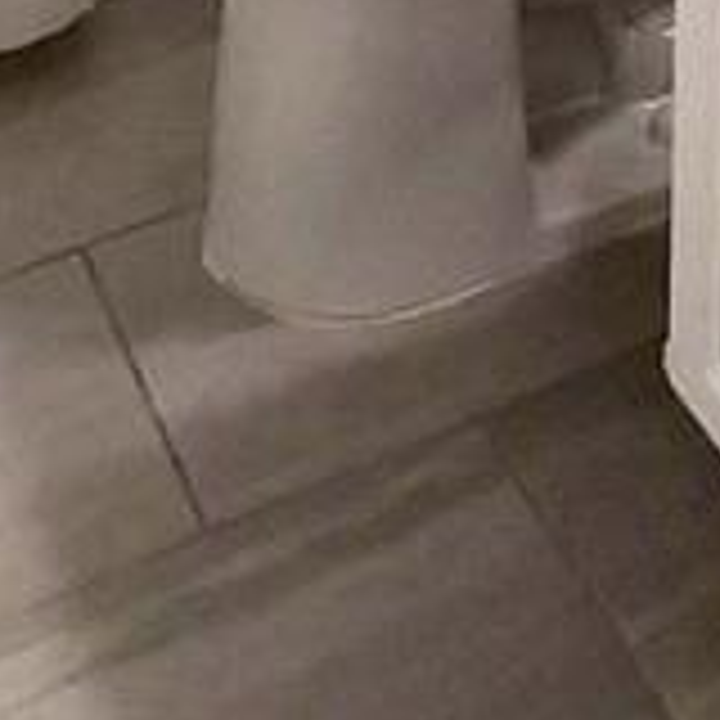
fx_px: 2024
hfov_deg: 19.6
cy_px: -927
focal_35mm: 86
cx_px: 716
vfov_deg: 14.5
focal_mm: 1.13
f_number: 2.2
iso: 126
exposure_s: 1/60.2
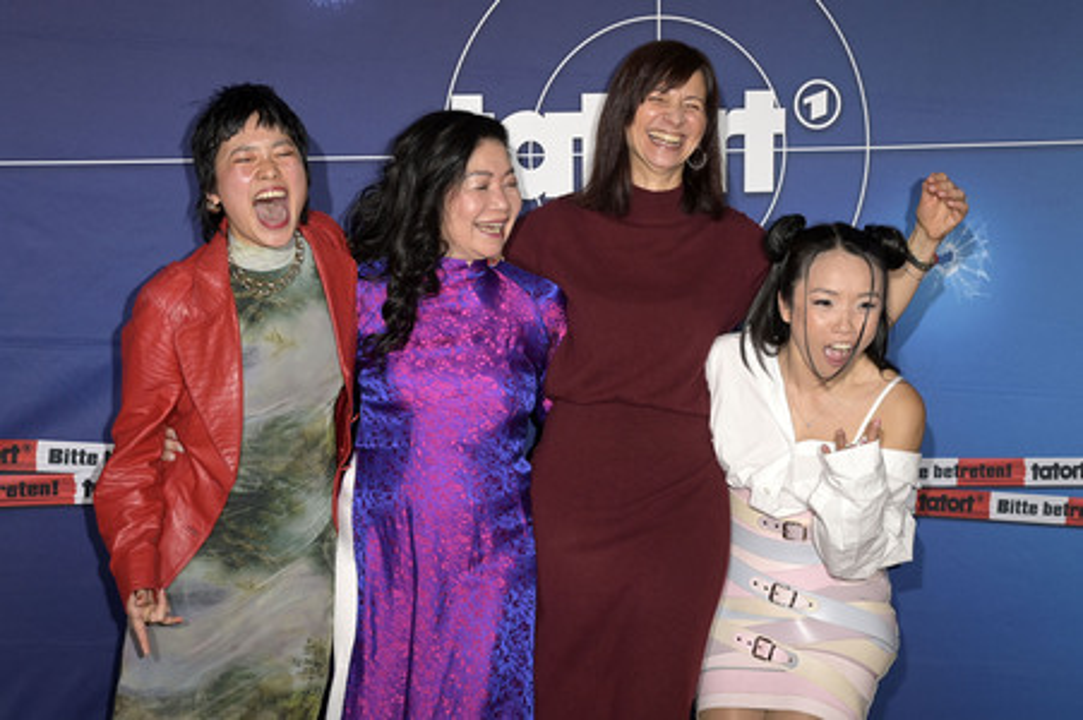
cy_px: 360
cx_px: 542
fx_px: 1864
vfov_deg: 21.9
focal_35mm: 62
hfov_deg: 32.4
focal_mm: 62
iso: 640
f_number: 5.6
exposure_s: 1/250
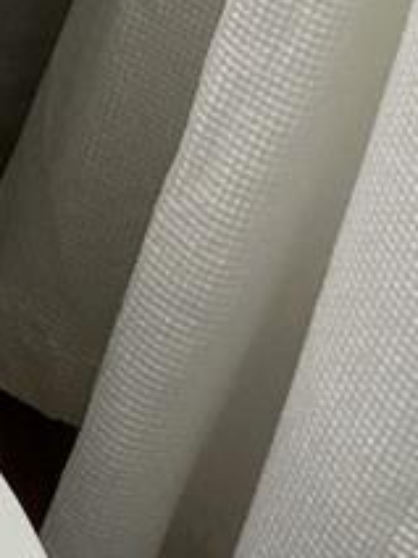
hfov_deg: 9.0
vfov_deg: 10.0
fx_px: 2640
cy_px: -916
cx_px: -39
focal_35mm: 164
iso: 50
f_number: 1.8
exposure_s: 1/60
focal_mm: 3
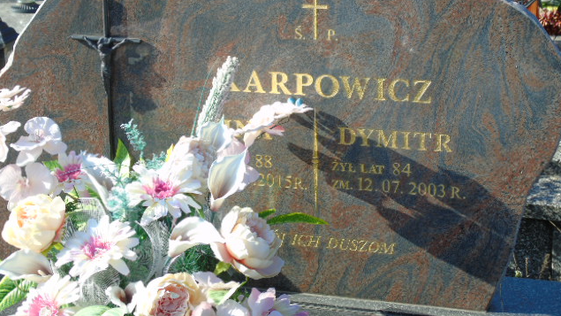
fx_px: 1160
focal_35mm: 78
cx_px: 281
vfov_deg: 15.5
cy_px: 128
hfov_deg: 27.2
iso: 80
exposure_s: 1/200
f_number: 4.7
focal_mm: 13
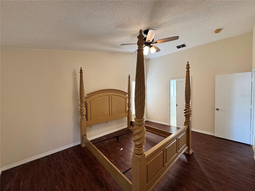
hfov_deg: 102.1
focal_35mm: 14
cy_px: 96
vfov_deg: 85.7
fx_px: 103
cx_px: 128
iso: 160
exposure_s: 1/120
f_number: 2.2
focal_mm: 2.22
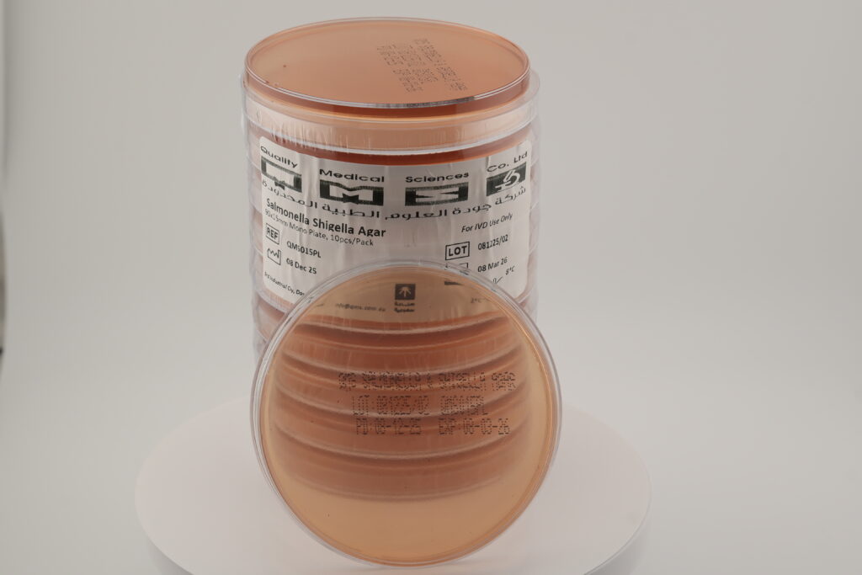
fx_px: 2155
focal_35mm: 90
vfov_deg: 15.2
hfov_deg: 22.6
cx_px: 431
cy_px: 288
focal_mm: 60
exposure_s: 1/160
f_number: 8
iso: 100
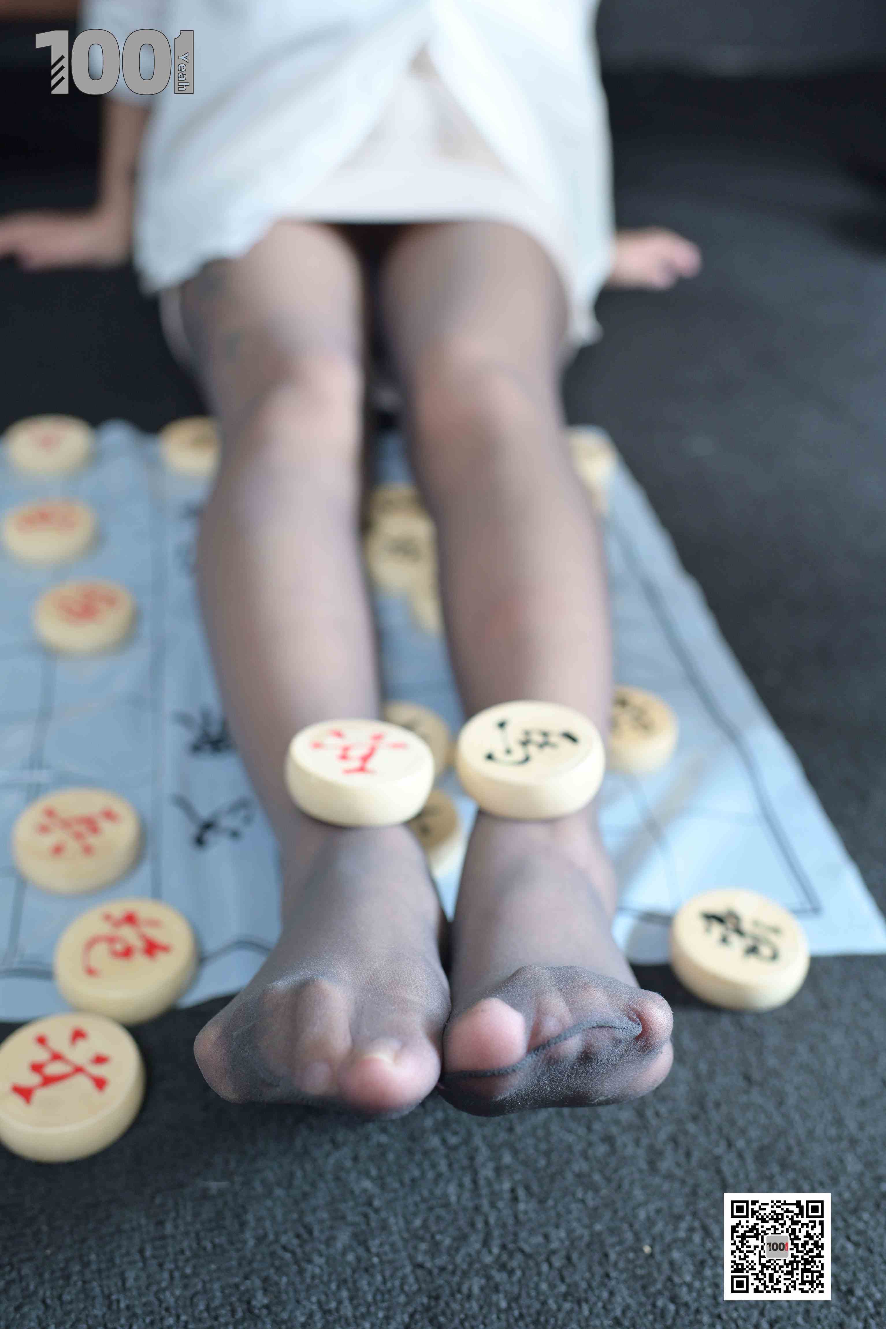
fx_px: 1292
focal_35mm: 35
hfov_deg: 37.9
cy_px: 664
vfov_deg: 54.4
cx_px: 443
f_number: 4
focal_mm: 35
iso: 800
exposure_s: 1/125
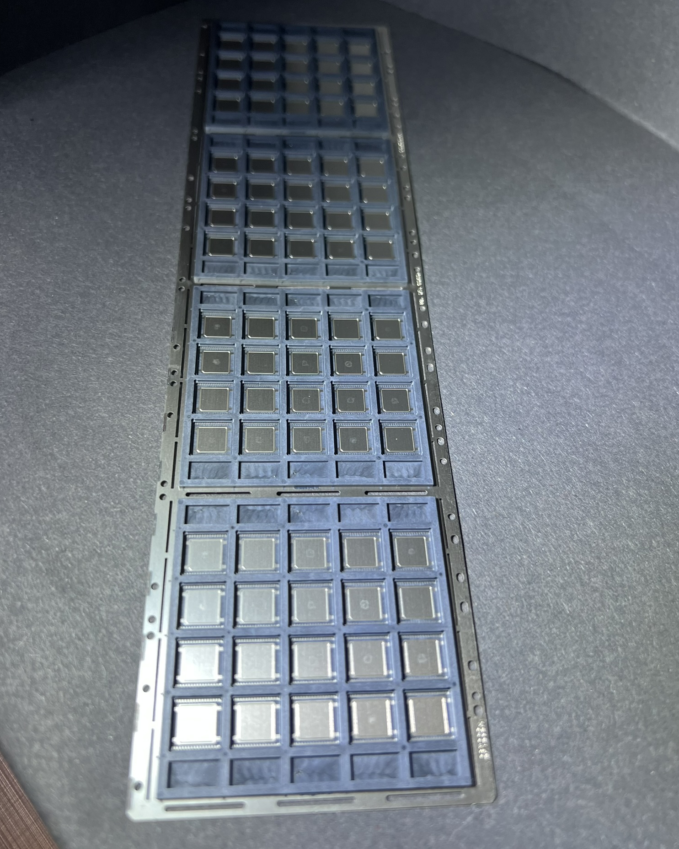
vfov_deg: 62.2
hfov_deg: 51.5
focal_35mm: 28
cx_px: 340
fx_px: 703
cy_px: 400
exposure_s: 1/100
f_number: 1.5
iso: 80
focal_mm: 5.7
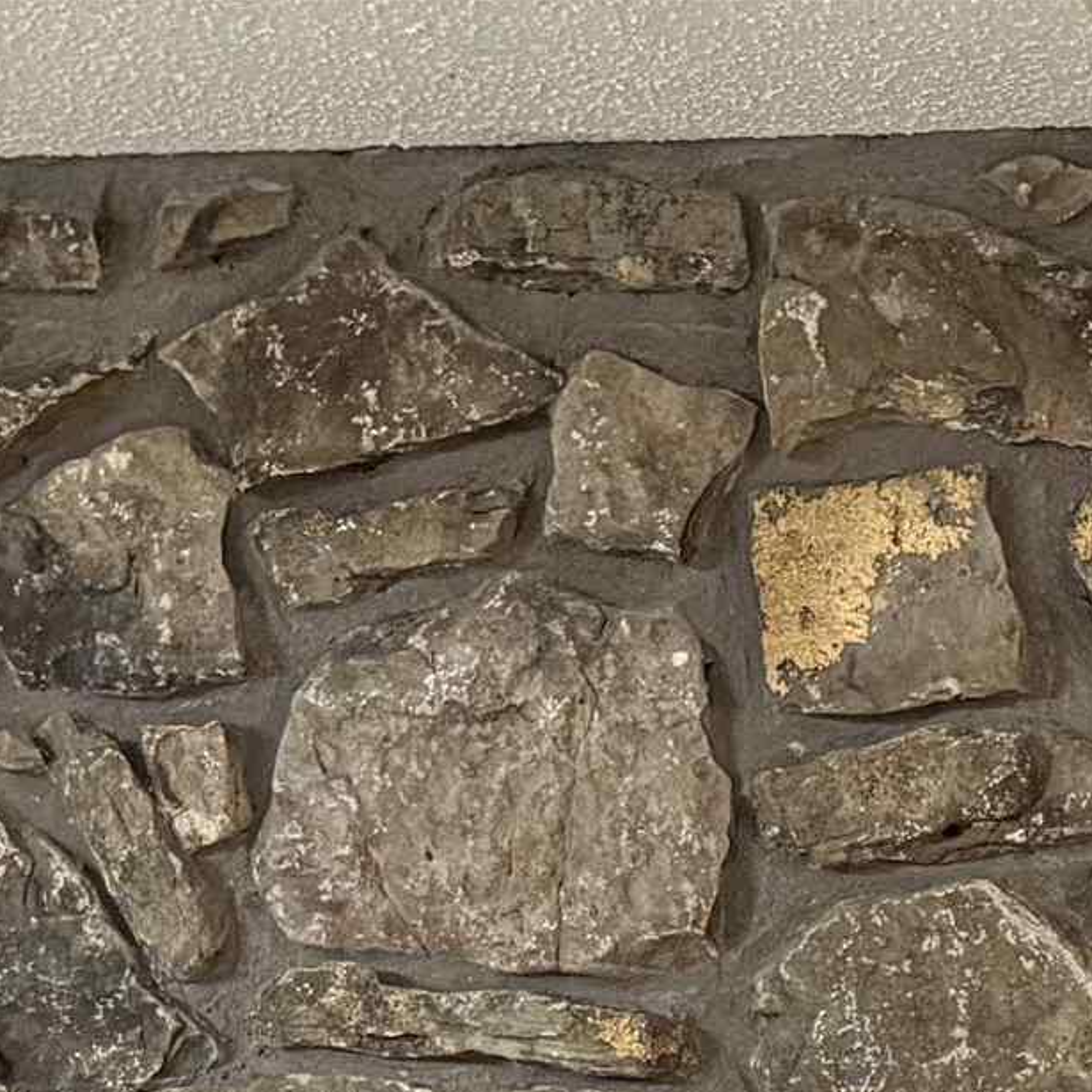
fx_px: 3783
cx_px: 1525
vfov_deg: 14.3
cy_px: 2042
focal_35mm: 106
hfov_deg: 15.4
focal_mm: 6.76
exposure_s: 1/40
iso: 800
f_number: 1.78
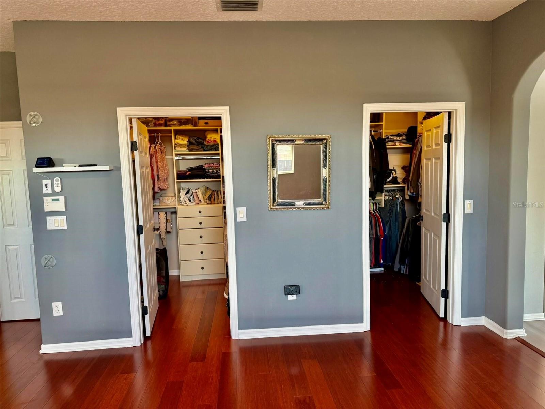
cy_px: 204
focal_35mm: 24
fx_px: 378
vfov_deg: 56.8
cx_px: 272
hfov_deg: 71.6
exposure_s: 1/120
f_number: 1.78
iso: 125
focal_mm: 6.76
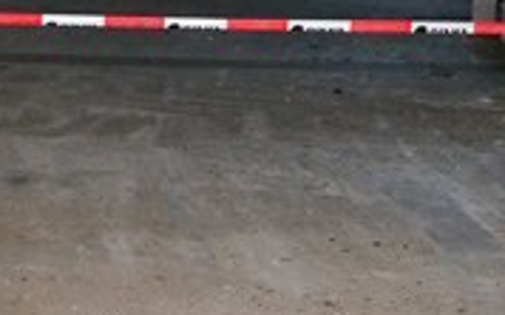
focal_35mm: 93
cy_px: -99
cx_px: -71
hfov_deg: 21.1
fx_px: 1279
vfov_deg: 13.5
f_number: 10
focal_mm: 18
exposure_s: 1/60
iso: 3200
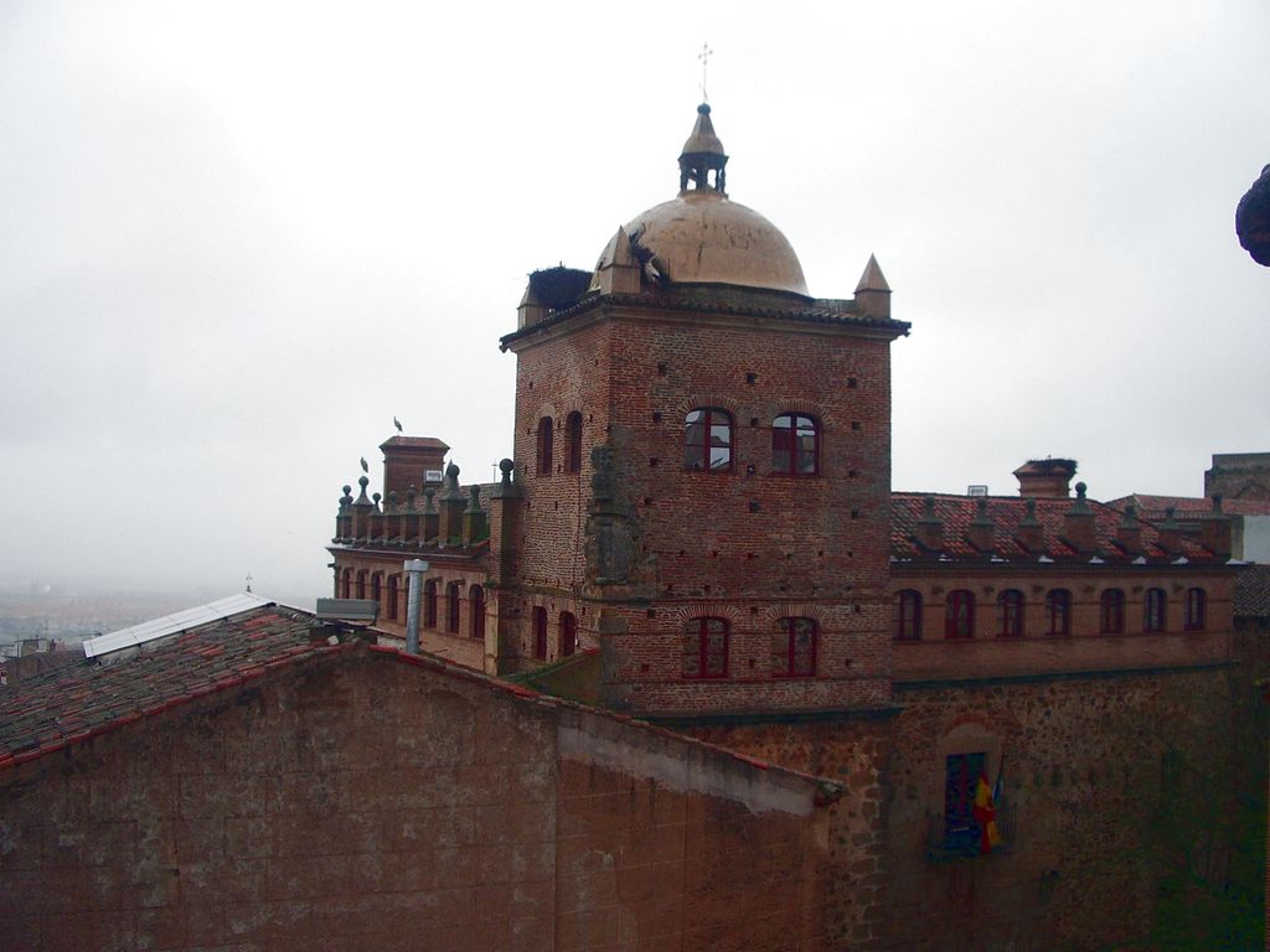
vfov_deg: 40.7
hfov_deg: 52.6
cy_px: 476
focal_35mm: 35
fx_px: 1284
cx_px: 635
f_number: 4.3
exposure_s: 1/160
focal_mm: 5.8
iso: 50
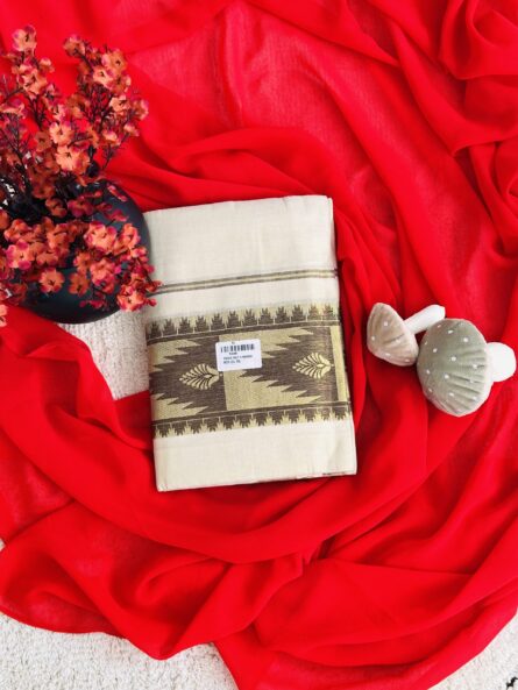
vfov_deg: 39.6
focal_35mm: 48
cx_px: 259
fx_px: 957
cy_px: 345
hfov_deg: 30.3
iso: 100
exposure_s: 1/60
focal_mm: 6.86
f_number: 1.78
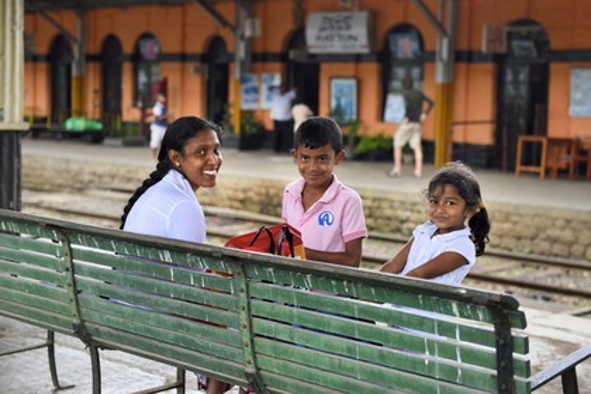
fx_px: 985
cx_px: 296
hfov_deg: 33.4
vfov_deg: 22.6
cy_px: 197
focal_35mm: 60
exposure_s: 1/320
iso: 400
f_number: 3.5
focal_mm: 60
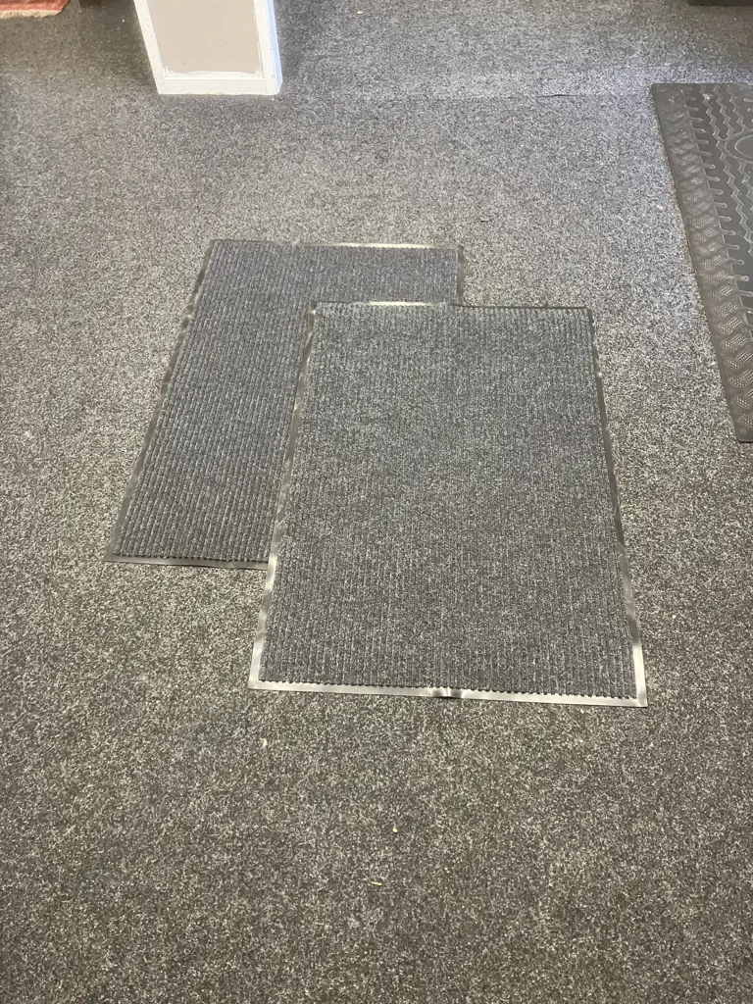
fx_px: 812
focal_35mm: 28
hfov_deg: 49.7
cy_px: 502
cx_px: 376
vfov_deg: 63.4
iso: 250
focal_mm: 3.99
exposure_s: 1/33
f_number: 1.8
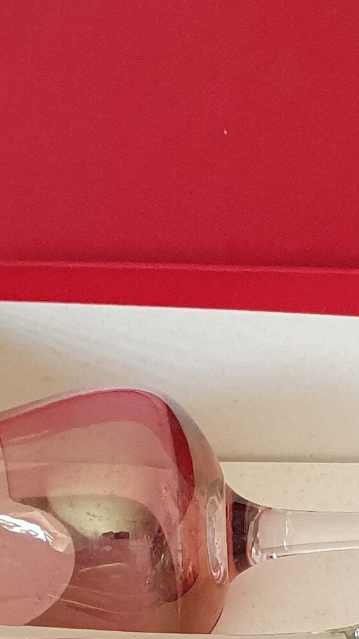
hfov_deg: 10.4
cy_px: 714
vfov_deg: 17.8
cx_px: 351
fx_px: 1963
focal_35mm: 116
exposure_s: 1/40
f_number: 1.5
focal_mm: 4.32
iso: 250
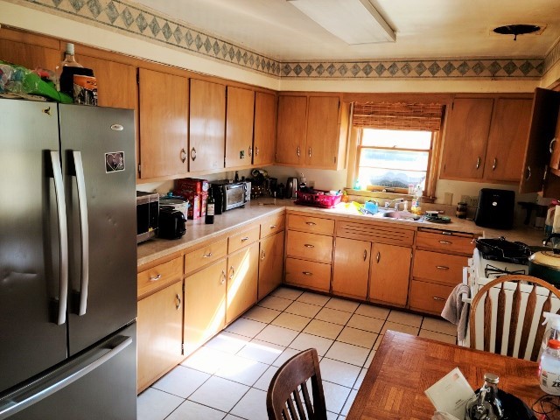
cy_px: 210
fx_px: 453
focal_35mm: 28
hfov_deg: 63.4
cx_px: 280
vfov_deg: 49.7
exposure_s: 1/30
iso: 25
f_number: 2
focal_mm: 5.9
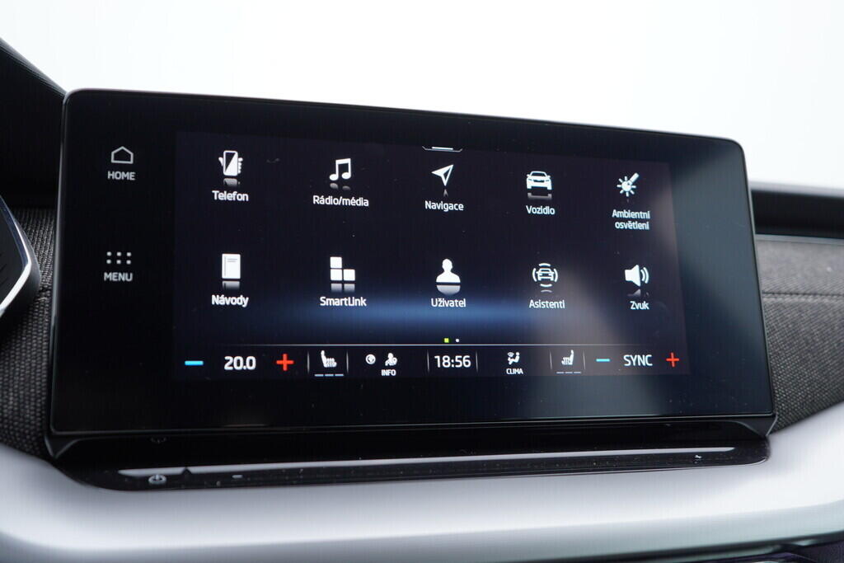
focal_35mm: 36
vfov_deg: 36.9
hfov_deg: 53.1
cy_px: 282
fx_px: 844
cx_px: 422
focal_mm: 24
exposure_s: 1/50
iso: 125
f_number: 3.2
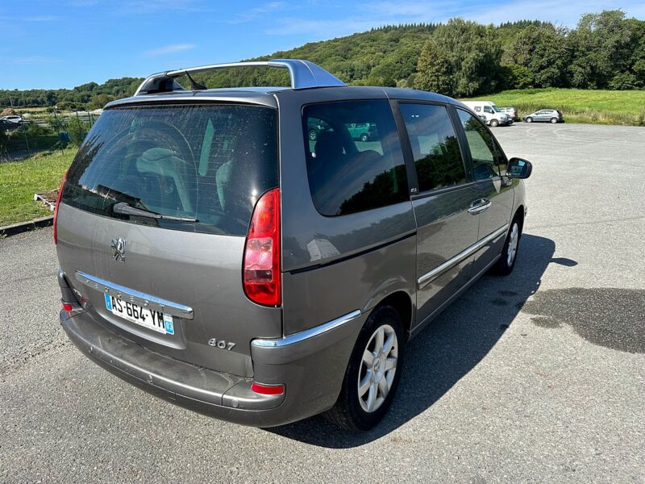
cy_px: 242
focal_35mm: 24
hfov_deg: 71.6
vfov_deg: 56.8
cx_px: 322
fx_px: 447
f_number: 1.78
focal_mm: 6.86
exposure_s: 1/2732
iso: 80
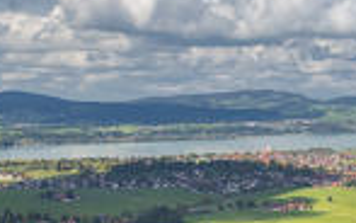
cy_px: 175
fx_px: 971
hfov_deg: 19.3
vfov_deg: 13.0
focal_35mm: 100
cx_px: 457
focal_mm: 24
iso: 200
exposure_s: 1/160
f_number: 8
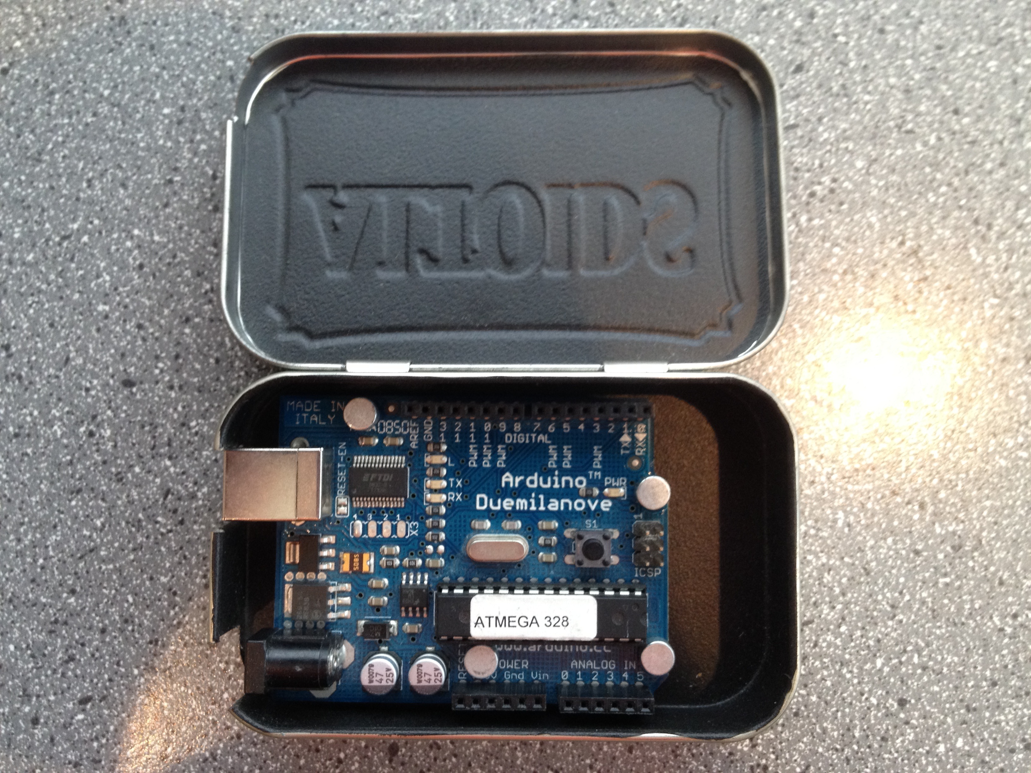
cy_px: 386
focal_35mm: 35
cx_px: 516
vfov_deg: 40.7
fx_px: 1042
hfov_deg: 52.6
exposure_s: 1/20
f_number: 2.4
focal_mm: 4.28
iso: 160
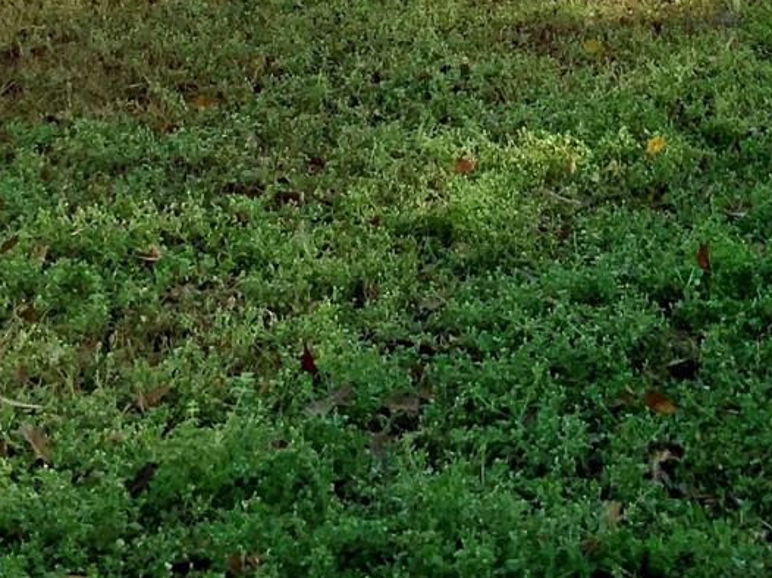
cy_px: -381
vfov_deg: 12.2
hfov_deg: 17.2
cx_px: 668
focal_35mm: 113
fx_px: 2519
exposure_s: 1/1121
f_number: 1.8
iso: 16
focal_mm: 3
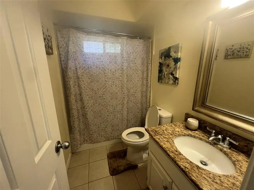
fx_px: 95
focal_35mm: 13
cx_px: 127
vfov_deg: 89.9
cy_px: 95
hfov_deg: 106.2
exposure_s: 1/120
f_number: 1.8
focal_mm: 1.57
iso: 200
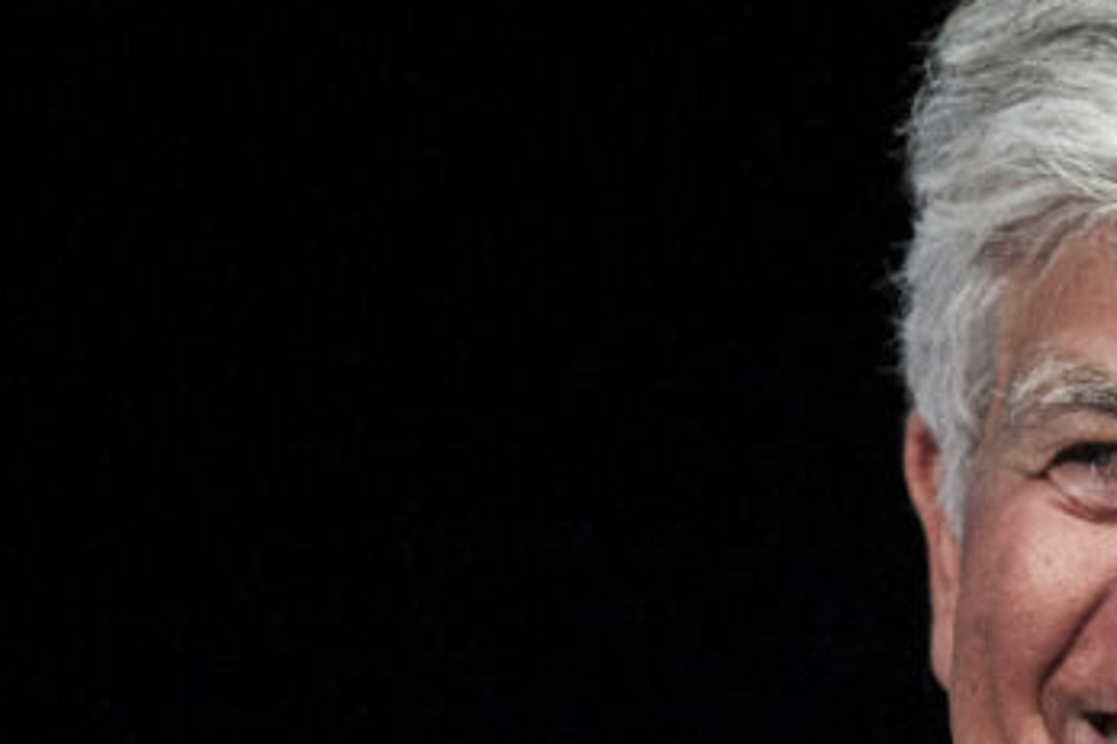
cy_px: 638
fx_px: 9490
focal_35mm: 306
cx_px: 1020
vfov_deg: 4.5
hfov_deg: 6.7
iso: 1600
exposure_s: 1/100
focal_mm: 140
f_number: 3.5
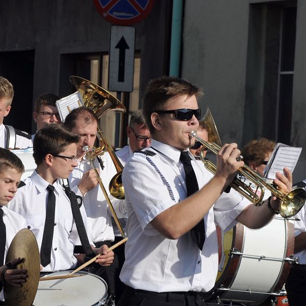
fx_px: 2027
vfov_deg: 8.6
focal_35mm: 203
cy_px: 154
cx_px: 203
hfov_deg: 8.6
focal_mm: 105
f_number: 10
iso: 400
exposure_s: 1/1600
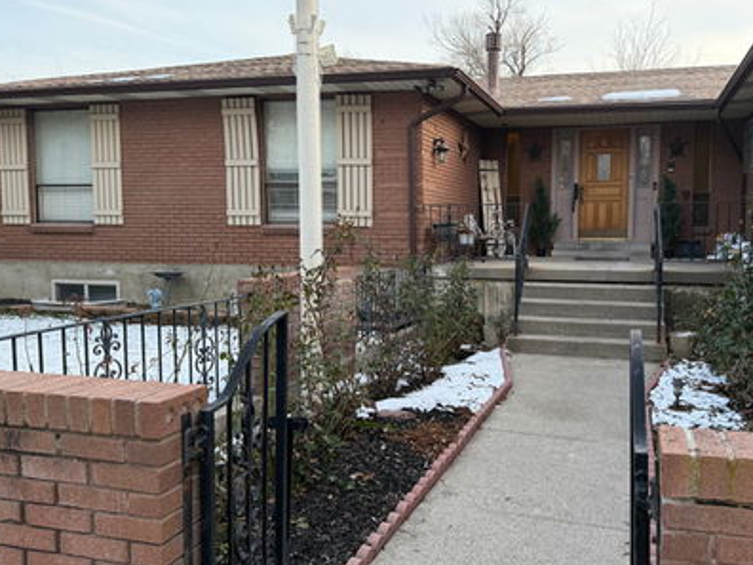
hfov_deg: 57.8
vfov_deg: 45.4
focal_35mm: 31
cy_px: 280
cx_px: 462
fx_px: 674
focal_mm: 6.76
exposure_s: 1/239
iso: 160
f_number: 1.78
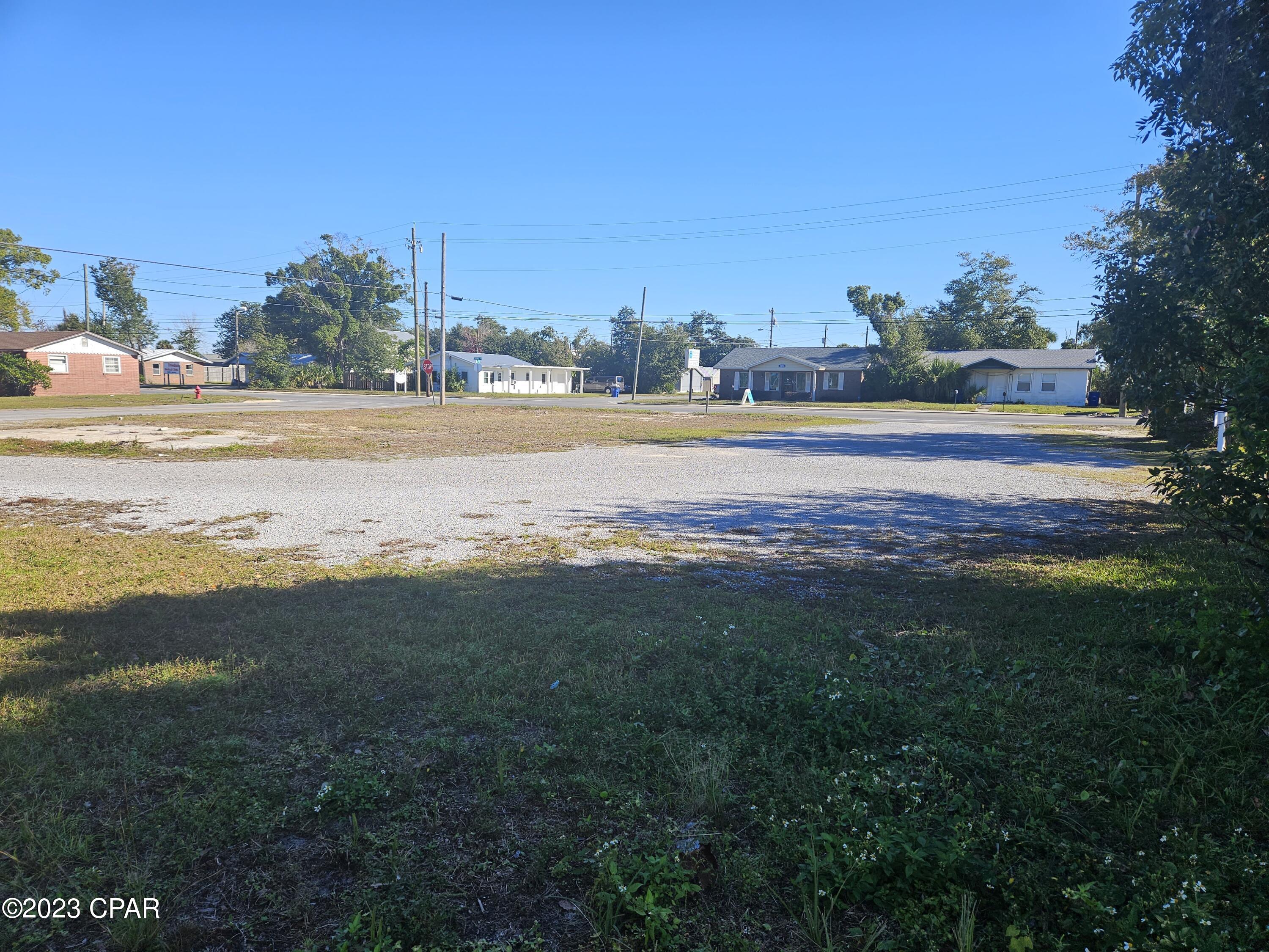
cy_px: 476
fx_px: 843
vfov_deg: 58.9
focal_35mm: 23
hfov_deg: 73.9
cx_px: 634
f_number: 1.8
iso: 25
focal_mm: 5.4
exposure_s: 1/1005
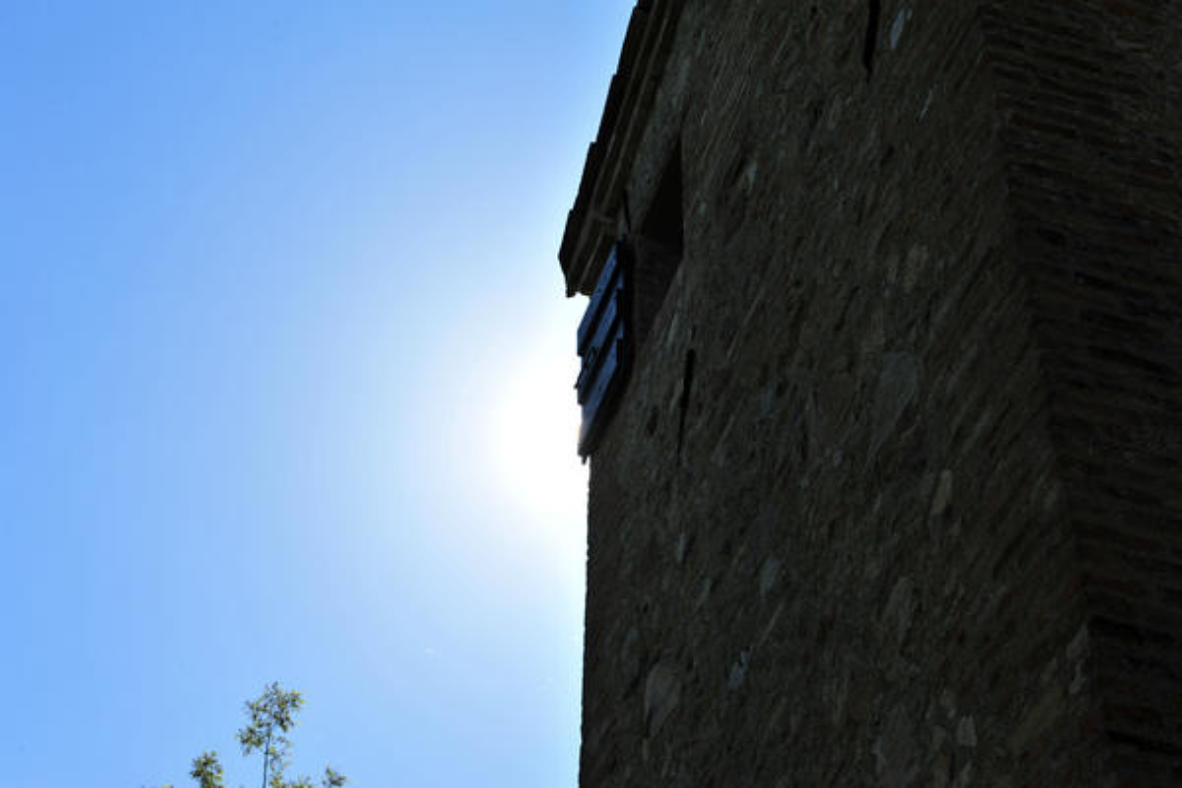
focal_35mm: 70
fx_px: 2298
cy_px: 394
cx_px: 591
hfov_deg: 28.8
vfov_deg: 19.5
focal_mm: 70
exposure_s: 1/500
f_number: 11
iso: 200
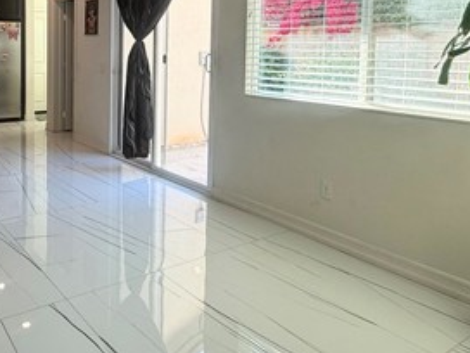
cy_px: 76
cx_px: 114
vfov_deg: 41.3
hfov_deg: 52.7
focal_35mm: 33
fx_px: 448
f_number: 2.2
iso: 100
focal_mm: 2.22
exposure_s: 1/120
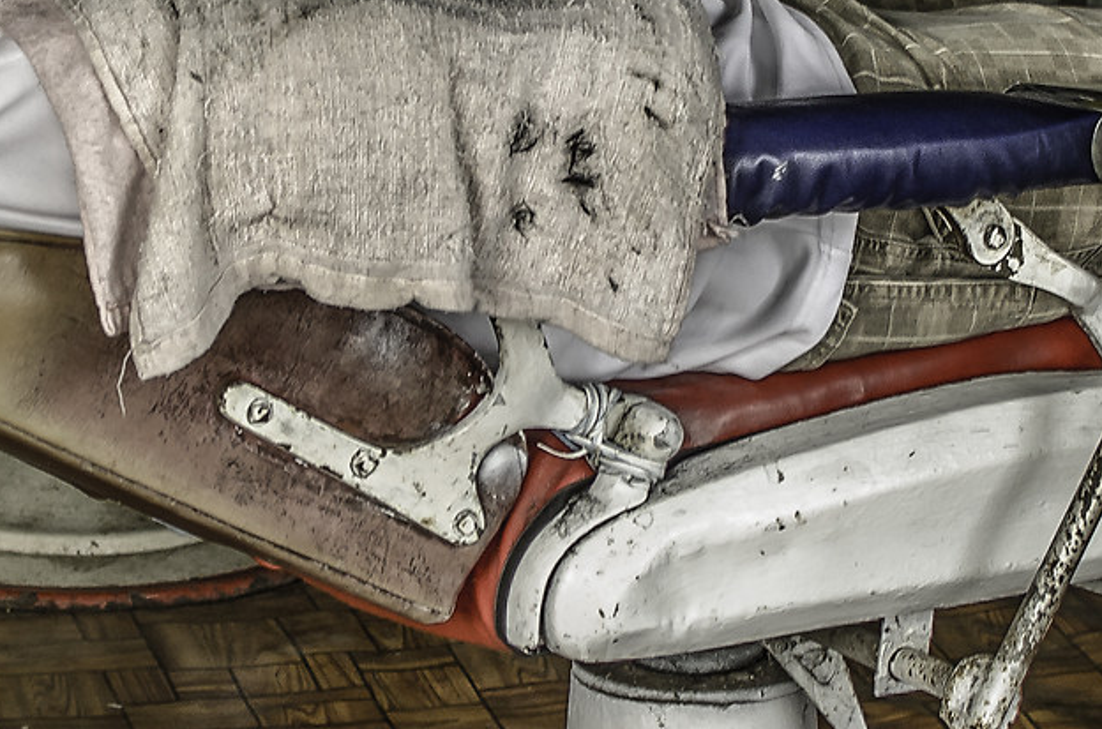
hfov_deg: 10.2
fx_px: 6167
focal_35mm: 202
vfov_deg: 6.8
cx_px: 415
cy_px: 197
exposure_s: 1/80
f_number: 3.5
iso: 320
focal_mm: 35
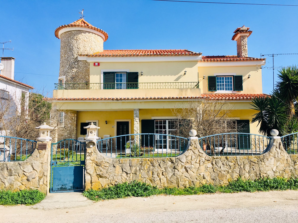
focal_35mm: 29
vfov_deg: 48.2
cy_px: 112
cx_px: 149
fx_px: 250
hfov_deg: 61.7
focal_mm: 4.15
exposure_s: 1/1399
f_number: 2.2
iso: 25
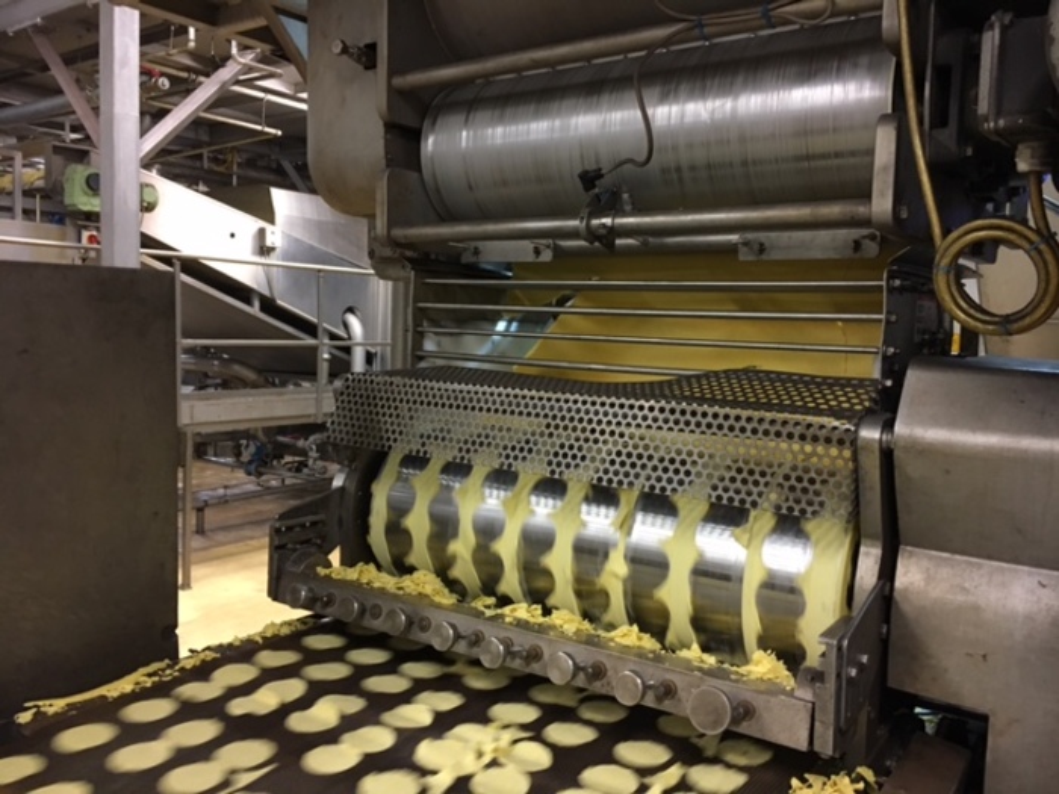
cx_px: 530
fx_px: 887
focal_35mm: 29
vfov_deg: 48.2
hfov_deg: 61.7
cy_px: 397
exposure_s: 1/33
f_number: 2.2
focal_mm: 4.15
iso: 160
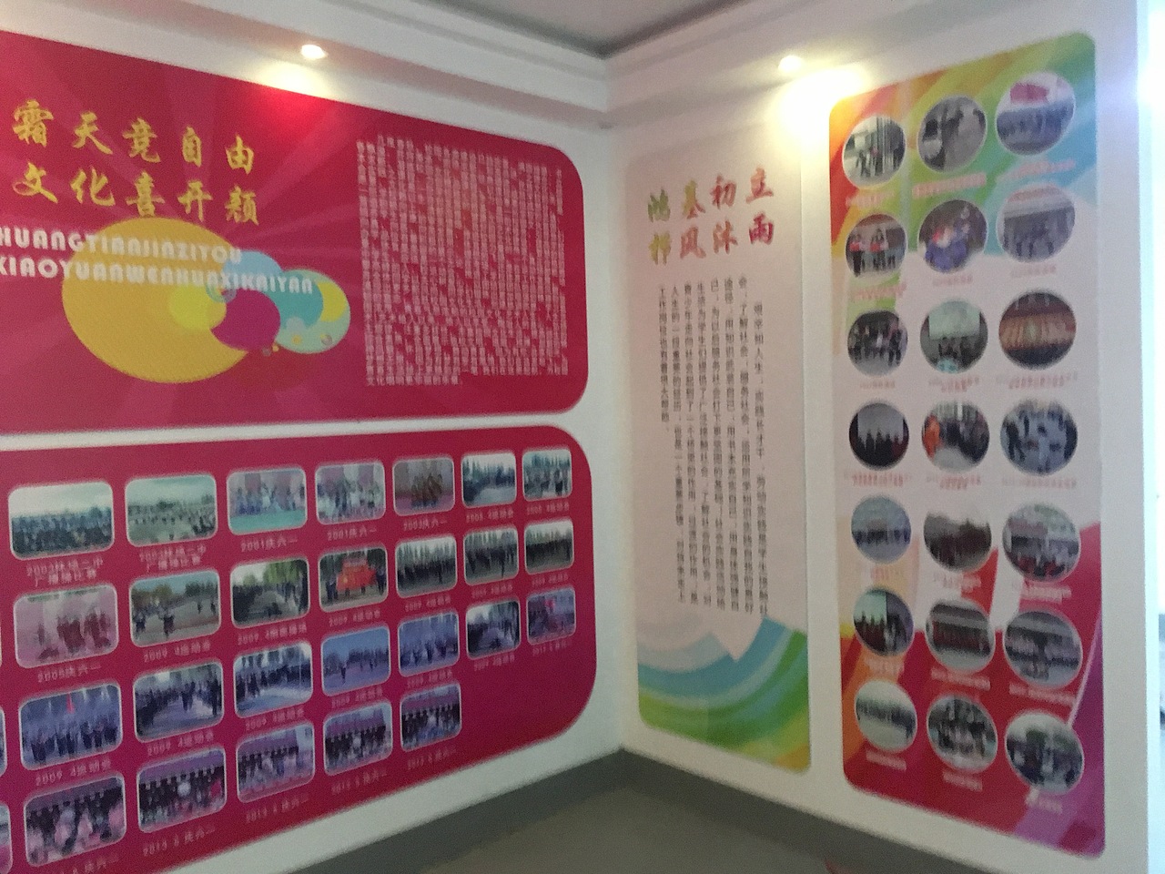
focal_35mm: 29
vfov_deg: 48.2
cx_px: 582
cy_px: 437
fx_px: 976
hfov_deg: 61.7
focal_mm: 4.15
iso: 500
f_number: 2.2
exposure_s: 1/17
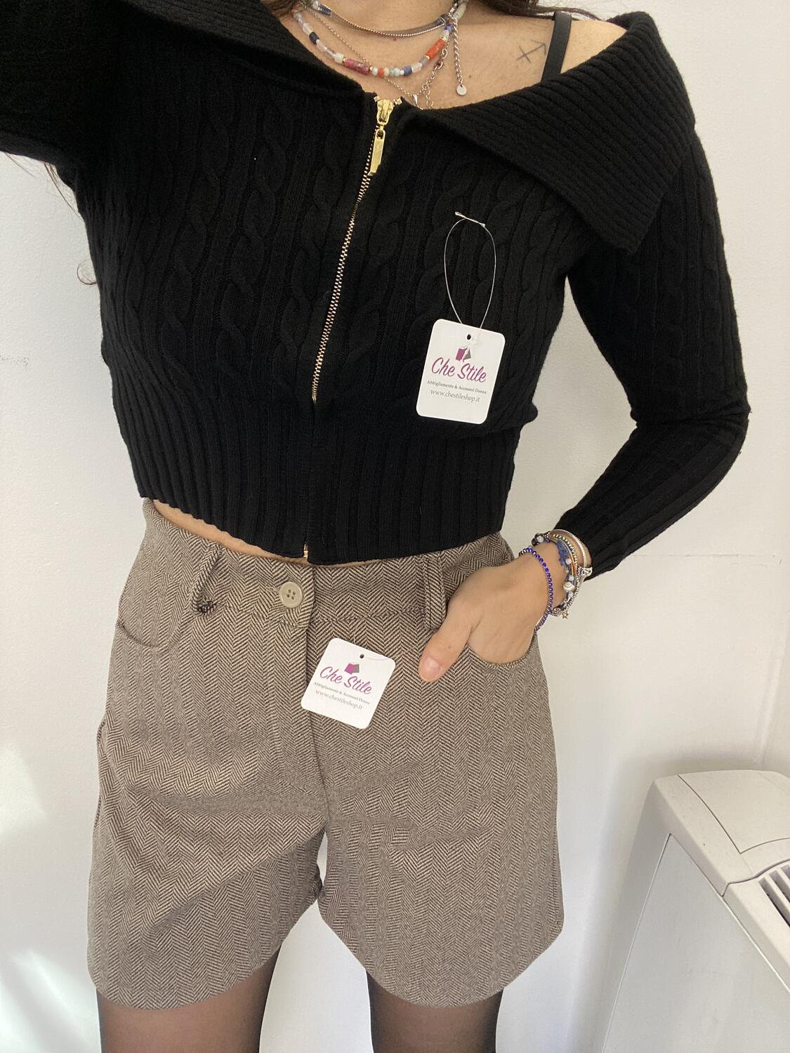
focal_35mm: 23
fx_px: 700
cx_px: 395
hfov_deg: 58.9
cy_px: 526
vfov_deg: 73.9
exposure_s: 1/73
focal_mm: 2.71
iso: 100
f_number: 2.2
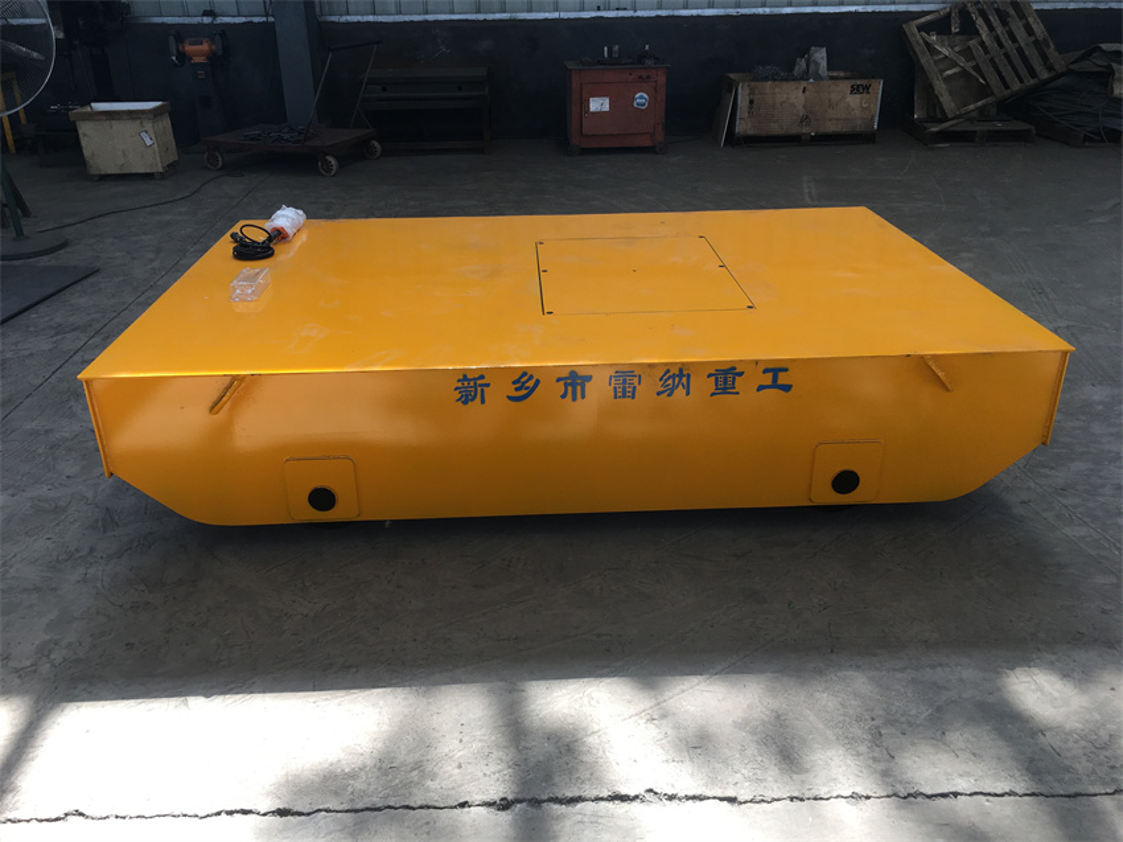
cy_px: 421
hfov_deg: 61.7
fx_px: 941
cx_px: 562
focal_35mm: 29
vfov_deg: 48.2
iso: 25
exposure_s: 1/100
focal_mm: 4.15
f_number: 2.2
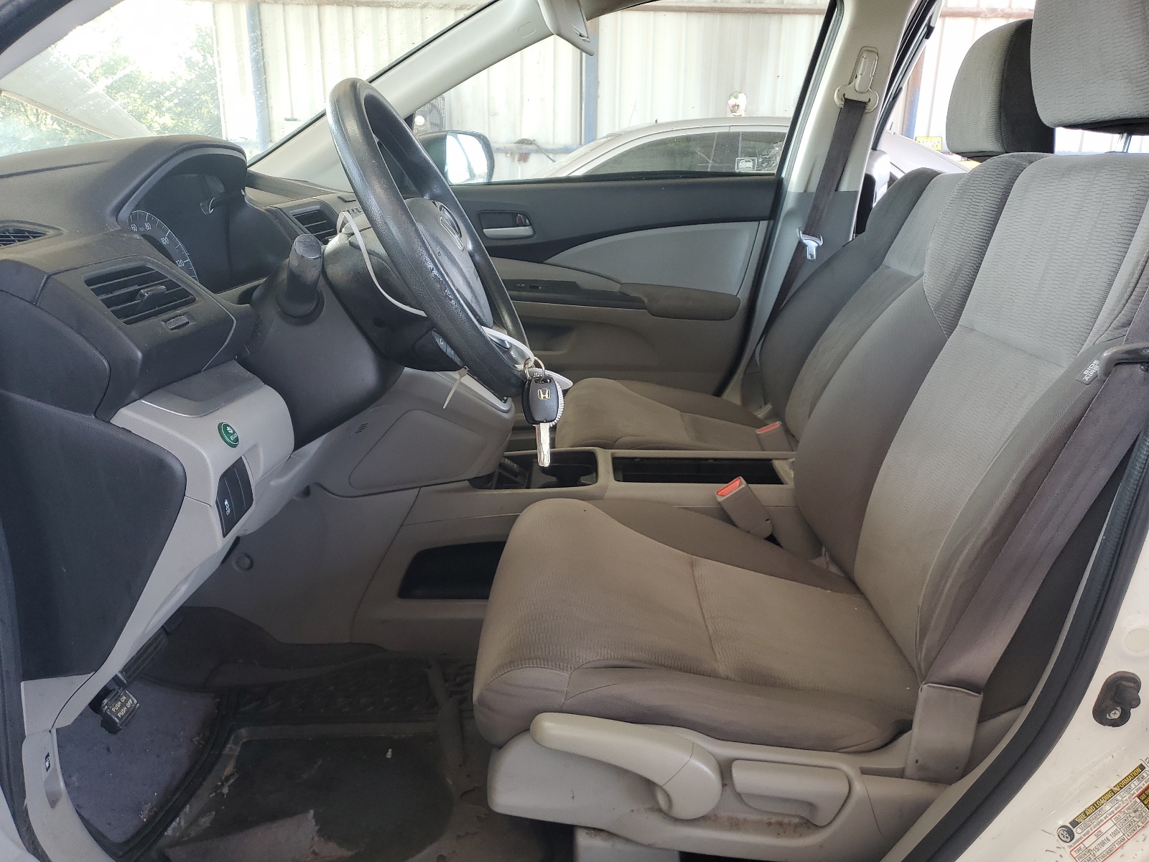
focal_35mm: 26
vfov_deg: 53.1
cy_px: 431
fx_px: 863
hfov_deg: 67.3
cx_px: 574
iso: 52
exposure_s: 1/60.2
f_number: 1.5
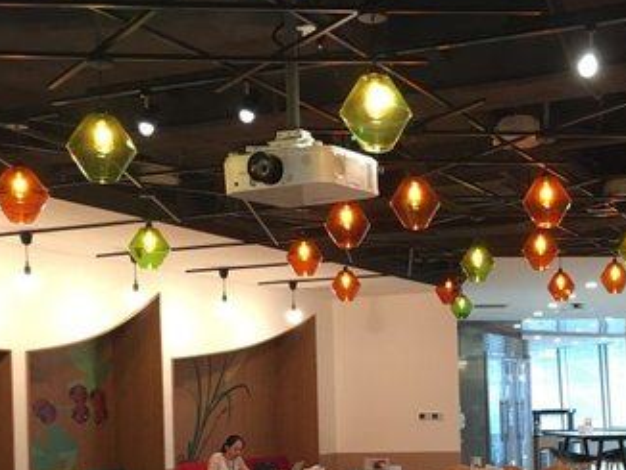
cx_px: 532
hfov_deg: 32.5
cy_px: 433
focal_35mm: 57
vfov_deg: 24.9
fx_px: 1032
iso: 64
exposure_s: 1/17
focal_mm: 4.15
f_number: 2.2
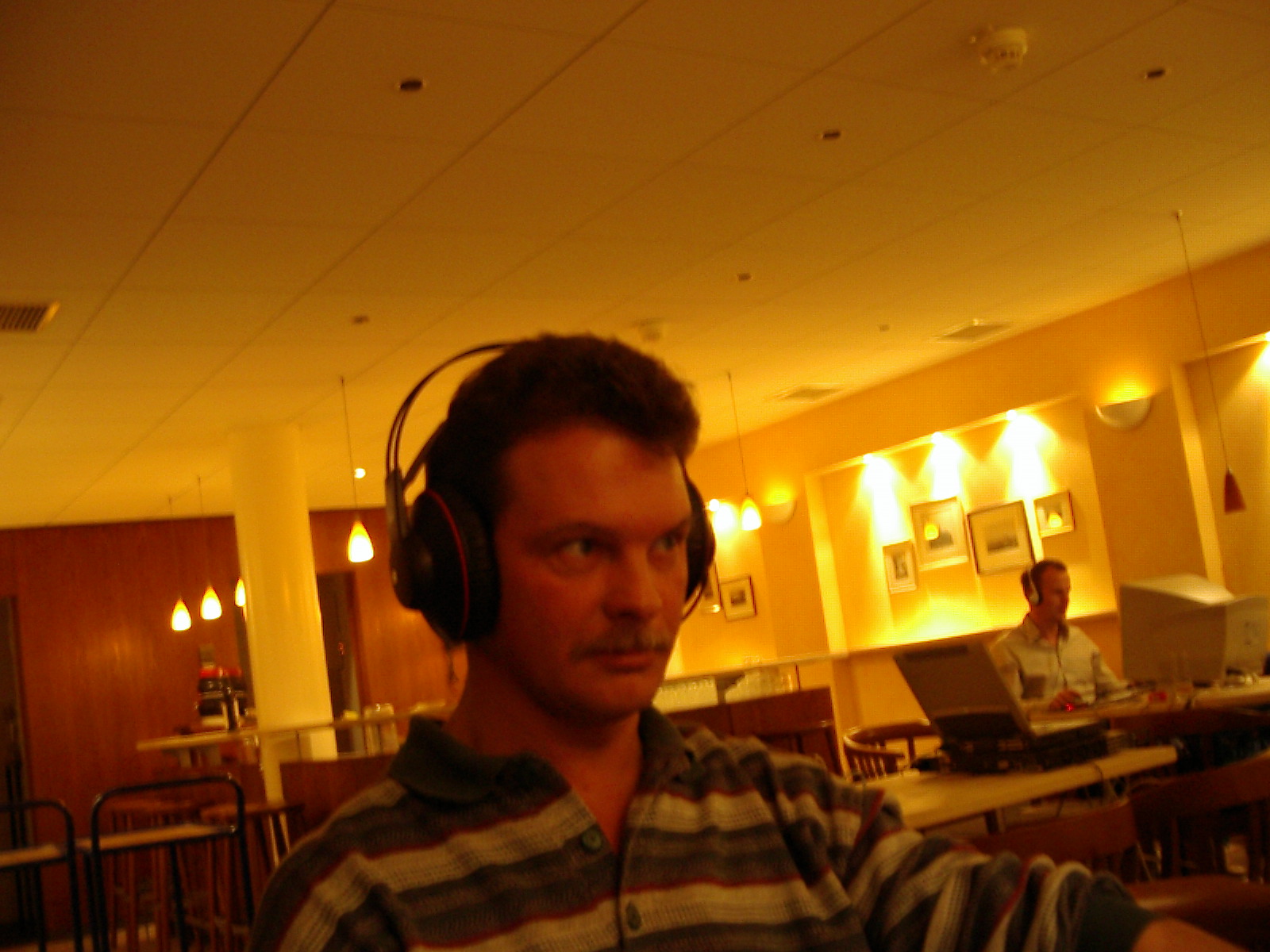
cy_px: 476
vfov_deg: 37.7
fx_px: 1394
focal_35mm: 38
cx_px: 635
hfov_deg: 49.0
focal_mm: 5.8
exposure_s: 1/2.5
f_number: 2.6
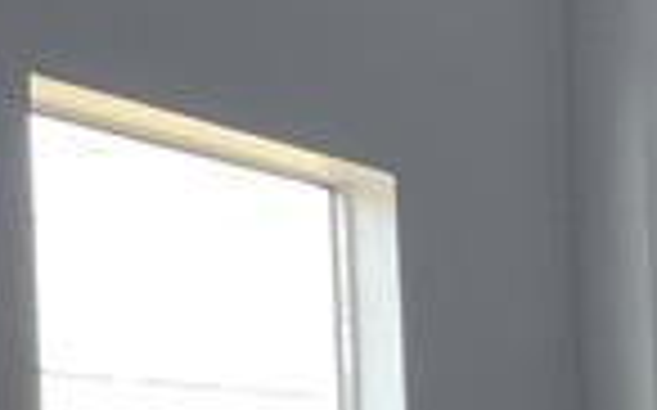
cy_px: 951
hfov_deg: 10.4
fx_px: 3453
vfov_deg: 6.5
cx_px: 1048
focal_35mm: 193
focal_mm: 4.2
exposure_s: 1/120
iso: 64
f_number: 1.6
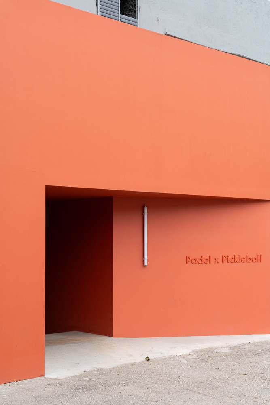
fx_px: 567
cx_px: 135
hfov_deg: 26.8
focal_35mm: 50
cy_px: 202
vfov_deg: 39.3
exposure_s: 1/80
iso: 160
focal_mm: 50.4
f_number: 8
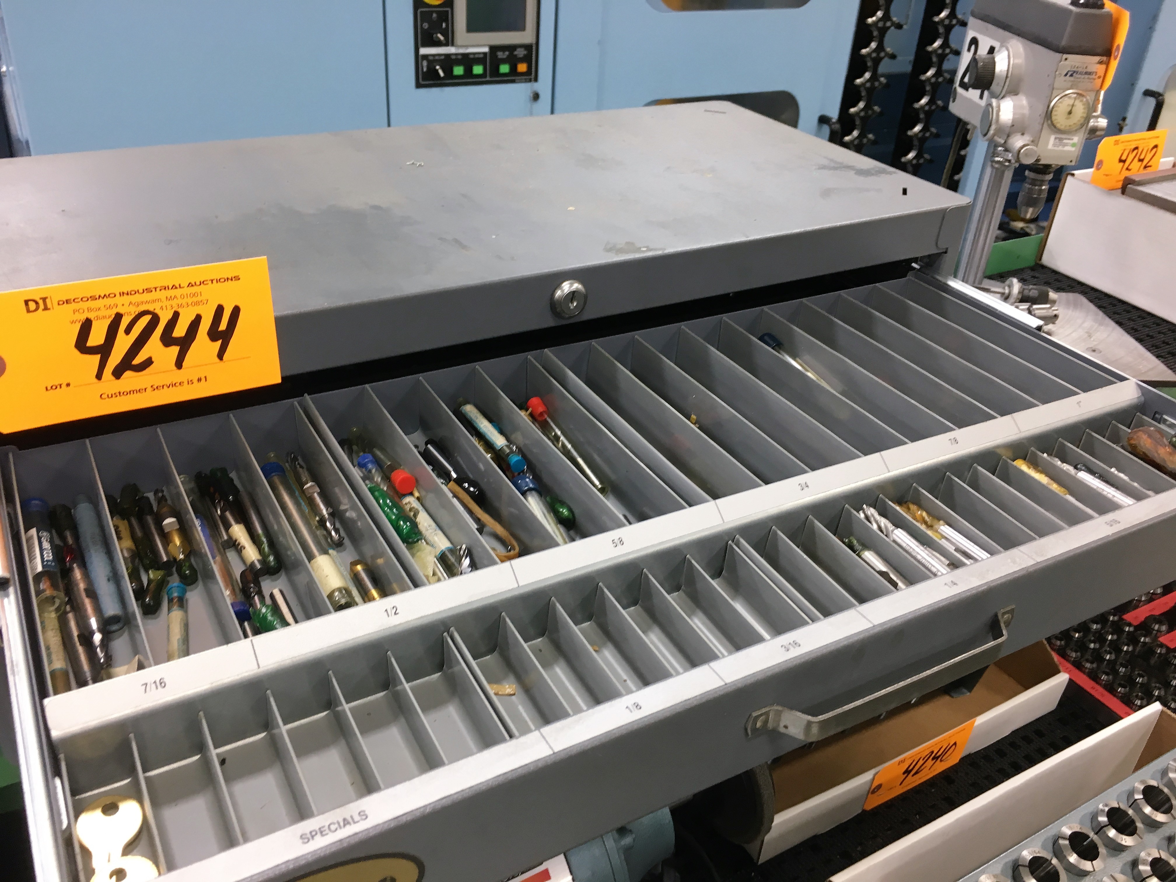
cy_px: 441
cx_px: 588
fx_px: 985
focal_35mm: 29
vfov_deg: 48.2
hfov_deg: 61.7
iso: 50
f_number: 2.2
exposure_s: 1/30
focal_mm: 4.15
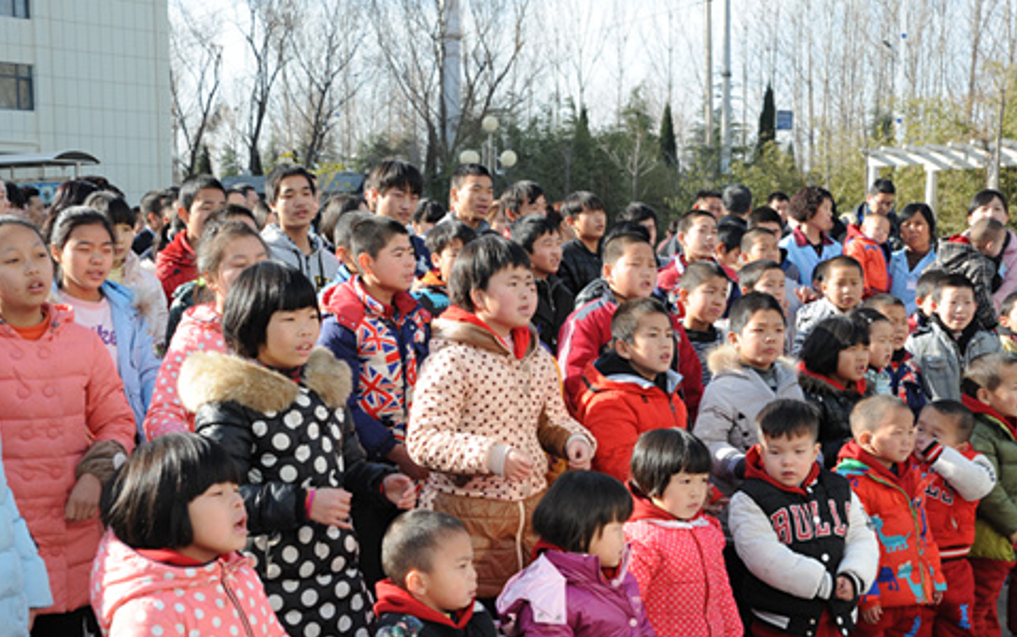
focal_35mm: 51
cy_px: 402
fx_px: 1414
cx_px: 473
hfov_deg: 39.5
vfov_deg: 25.3
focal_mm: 40
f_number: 7.1
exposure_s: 1/200
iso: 200
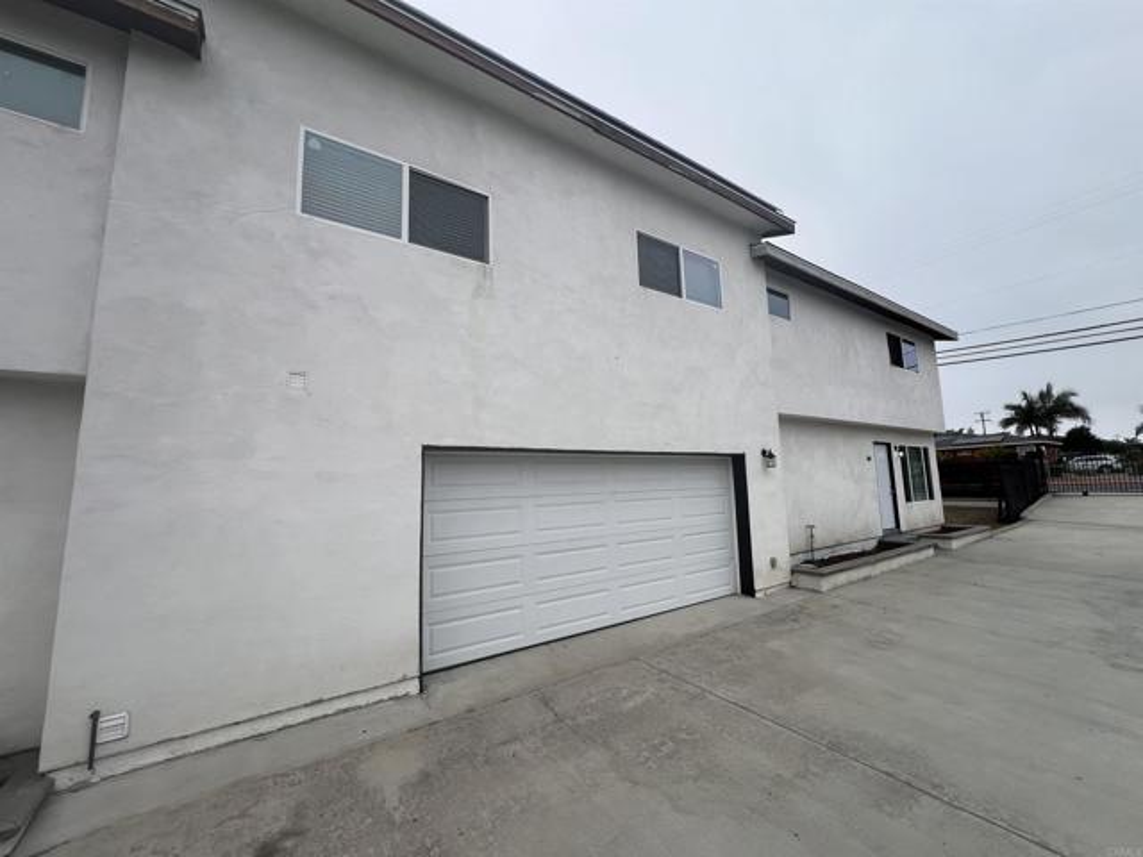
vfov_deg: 89.9
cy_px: 428
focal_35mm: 13
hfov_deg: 106.2
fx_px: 429
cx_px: 572
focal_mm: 1.57
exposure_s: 1/1193
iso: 32
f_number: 1.8
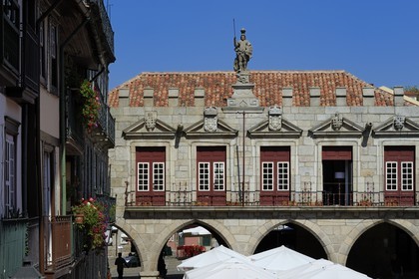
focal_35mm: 82
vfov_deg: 16.7
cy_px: 140
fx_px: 954
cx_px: 210
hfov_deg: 24.8
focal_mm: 82
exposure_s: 1/200
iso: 200
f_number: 16
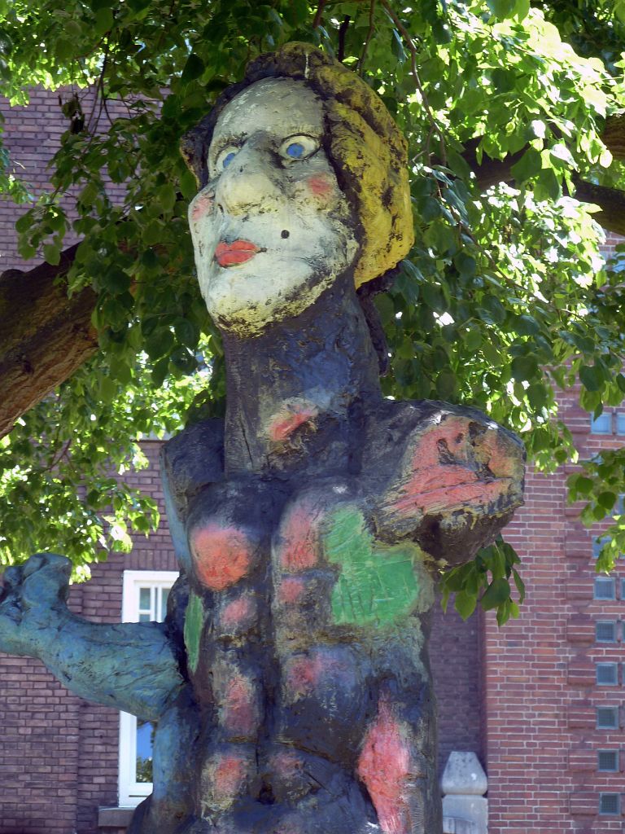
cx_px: 312
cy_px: 417
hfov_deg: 12.5
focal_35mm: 119
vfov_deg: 16.6
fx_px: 2865
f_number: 4.4
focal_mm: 19.5
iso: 125
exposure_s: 1/50
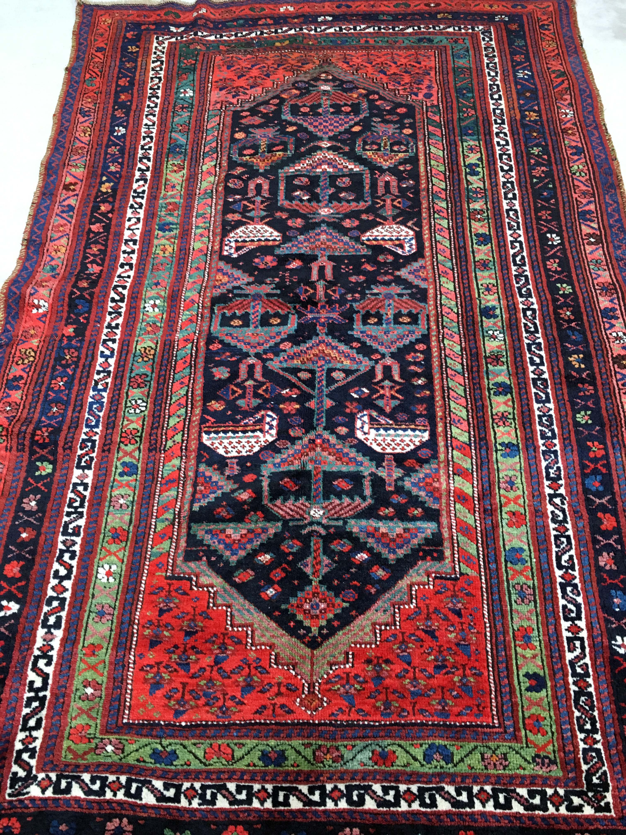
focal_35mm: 29
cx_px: 313
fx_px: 699
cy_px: 418
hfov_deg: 48.2
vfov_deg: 61.7
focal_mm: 4.15
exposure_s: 1/33
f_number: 2.2
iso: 200
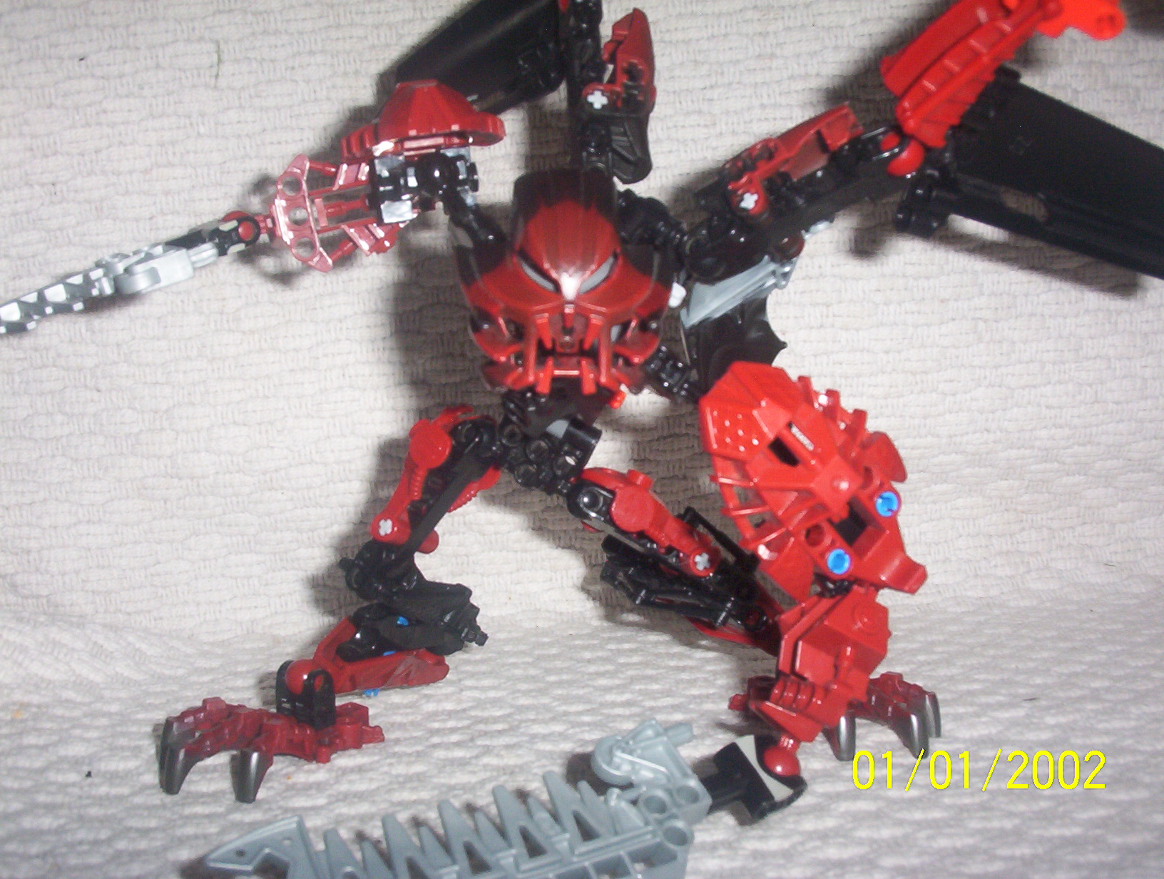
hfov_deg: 47.8
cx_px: 582
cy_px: 440
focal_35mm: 39
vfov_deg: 37.0
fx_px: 1315
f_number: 4.5
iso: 140
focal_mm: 6
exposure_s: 1/30
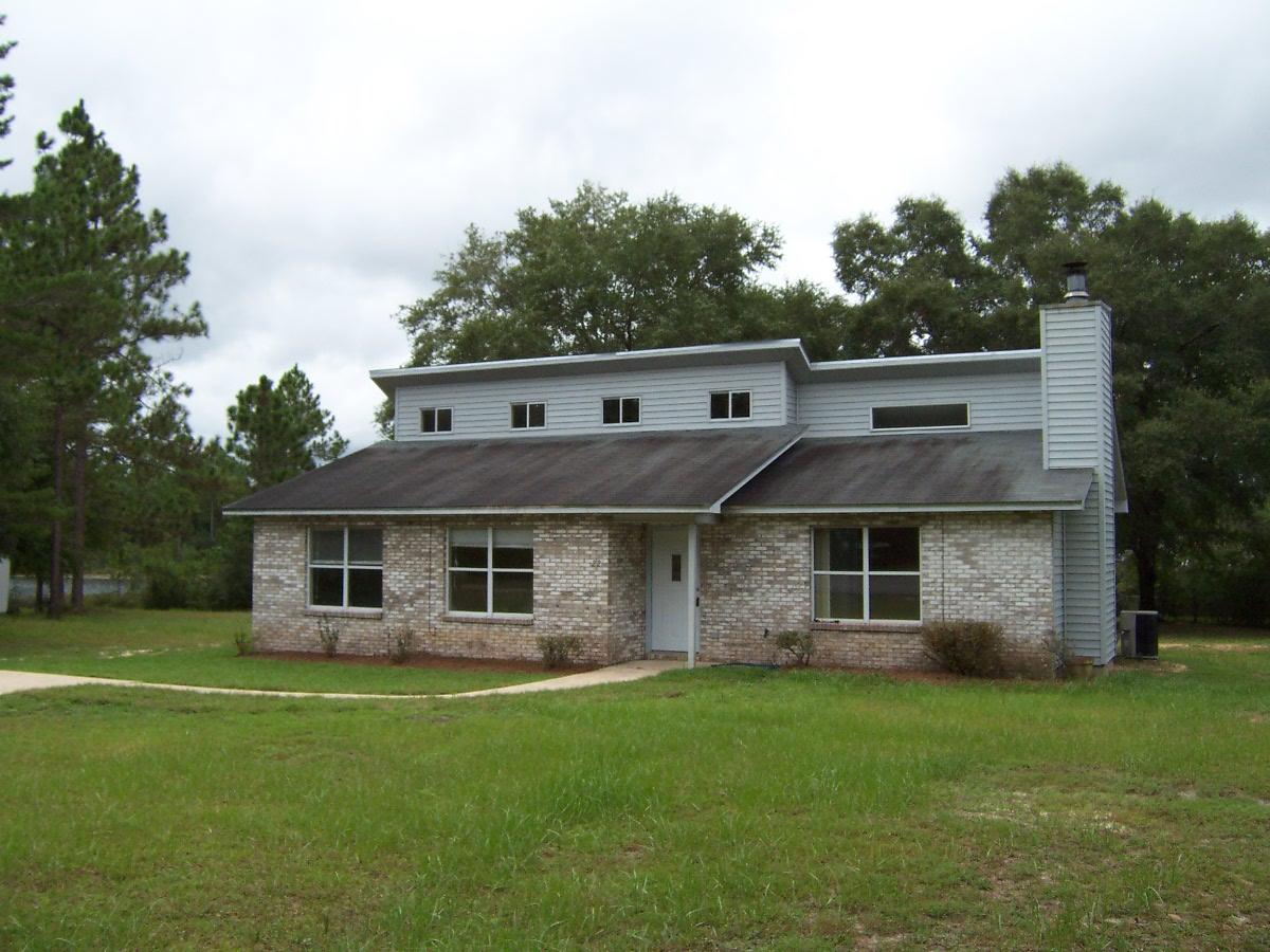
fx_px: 1211
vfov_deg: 42.9
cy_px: 476
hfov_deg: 55.4
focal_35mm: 33
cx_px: 635
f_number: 4
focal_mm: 5.5
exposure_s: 1/500
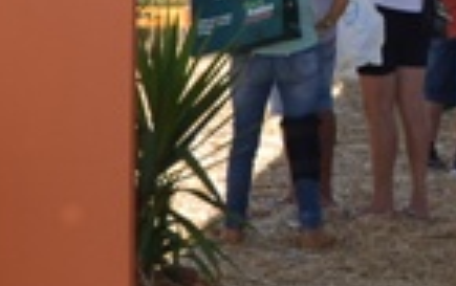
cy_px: -174
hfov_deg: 12.3
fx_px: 1991
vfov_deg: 8.0
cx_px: 747
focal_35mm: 160
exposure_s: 1/200
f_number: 8
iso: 100
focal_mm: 22
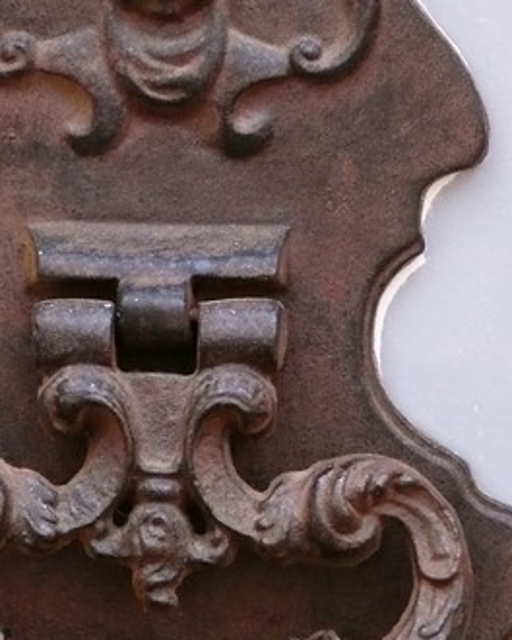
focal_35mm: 344
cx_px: 107
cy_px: 324
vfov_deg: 5.6
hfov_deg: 4.5
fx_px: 6516
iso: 400
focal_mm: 32.8
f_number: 3.6
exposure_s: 1/40
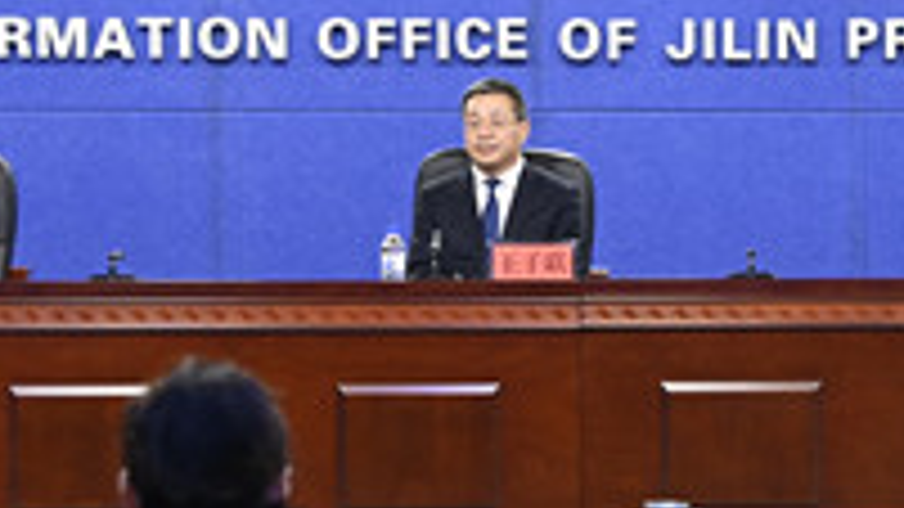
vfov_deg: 10.2
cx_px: 837
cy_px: 342
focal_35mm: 119
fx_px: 2852
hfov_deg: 17.7
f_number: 3.5
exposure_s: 1/100
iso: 1250
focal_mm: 38
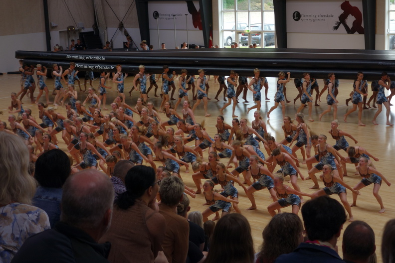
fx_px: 779
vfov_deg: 19.2
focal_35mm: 71
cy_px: 132
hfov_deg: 28.5
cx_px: 198
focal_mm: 26.26
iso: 160
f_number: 4
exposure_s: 1/80
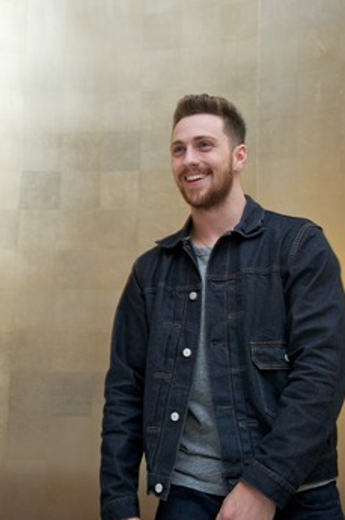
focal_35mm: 58
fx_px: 836
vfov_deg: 34.5
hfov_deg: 23.3
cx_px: 163
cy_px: 262
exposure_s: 1/60
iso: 800
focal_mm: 50
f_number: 5.6
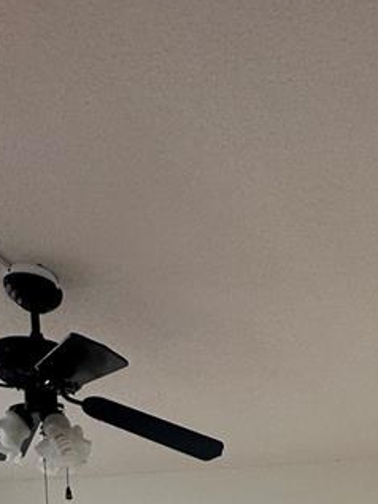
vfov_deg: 23.3
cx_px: 388
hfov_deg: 26.0
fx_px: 771
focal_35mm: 53
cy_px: 862
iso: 50
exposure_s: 1/99
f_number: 2.2
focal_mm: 2.22
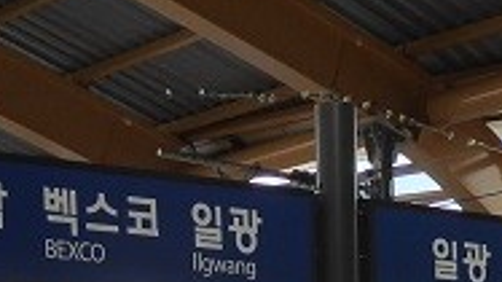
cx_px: 381
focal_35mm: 146
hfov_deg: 14.7
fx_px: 1943
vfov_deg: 7.6
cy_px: 712
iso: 200
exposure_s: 1/400
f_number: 3.3
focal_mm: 4.3
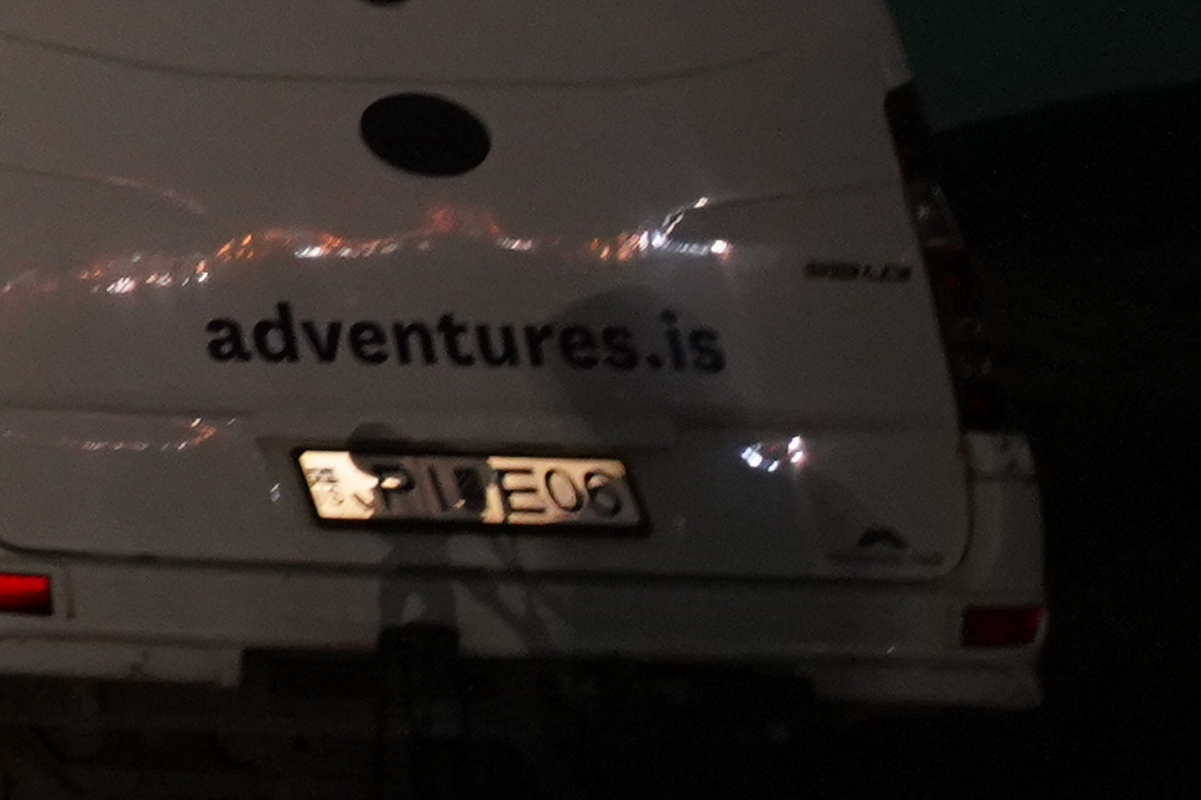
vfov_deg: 12.5
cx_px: -2487
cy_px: -665
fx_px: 3301
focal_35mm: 99
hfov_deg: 11.2
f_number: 1.8
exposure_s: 1.3
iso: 2500
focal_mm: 16
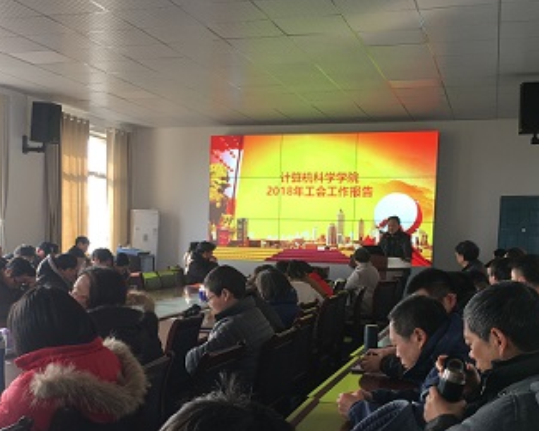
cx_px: 190
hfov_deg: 36.4
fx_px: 813
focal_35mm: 51
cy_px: 307
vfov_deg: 29.3
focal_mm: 4.15
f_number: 2.2
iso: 32
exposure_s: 1/50
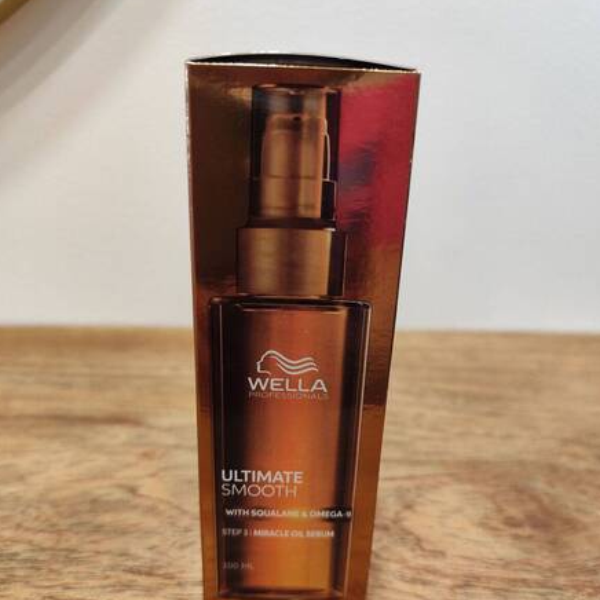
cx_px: 300
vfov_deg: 56.6
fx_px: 549
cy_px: 377
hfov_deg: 57.3
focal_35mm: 28
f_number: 1.65
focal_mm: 6.19
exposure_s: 1/100
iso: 640
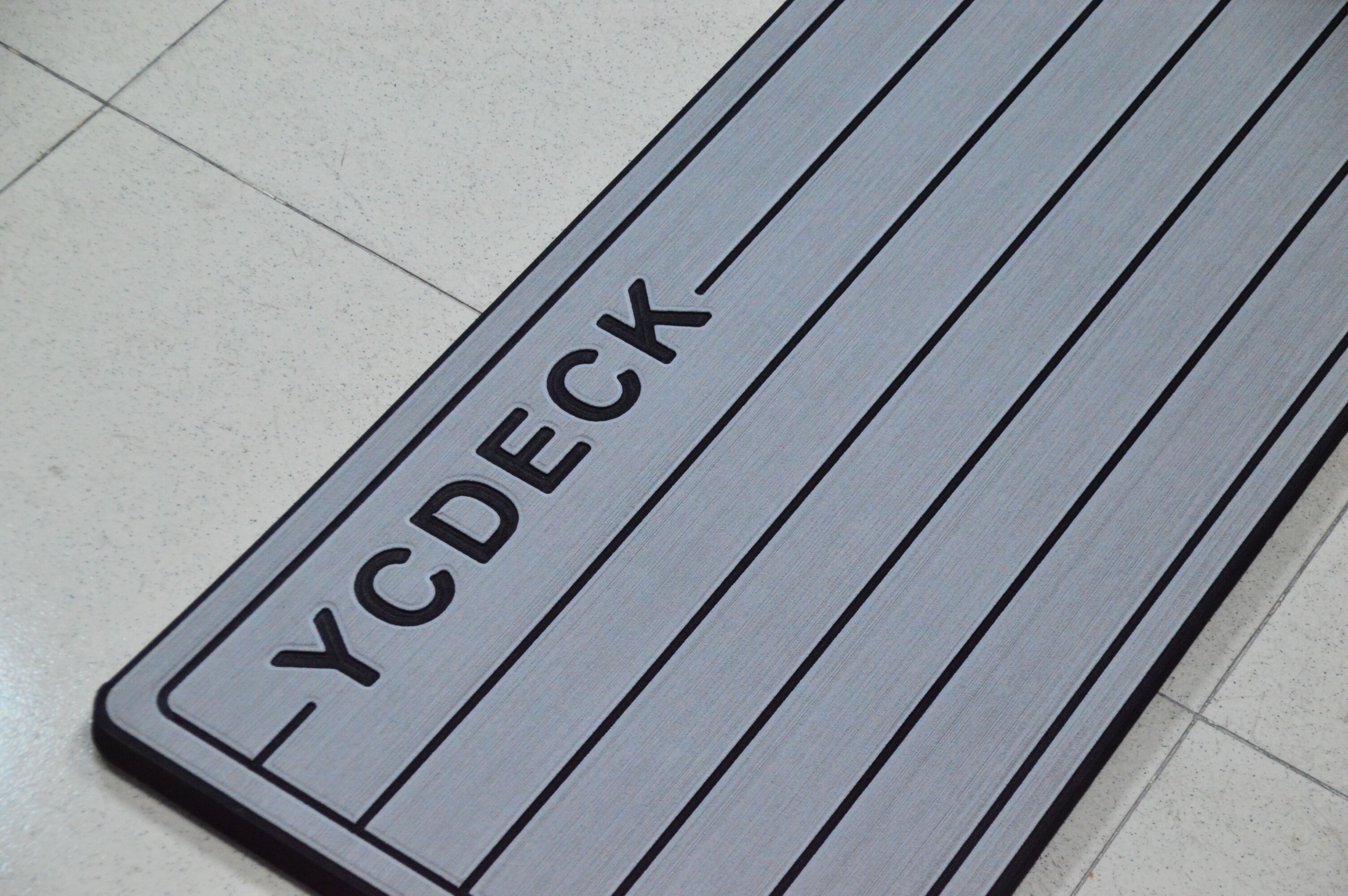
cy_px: 448
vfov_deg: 14.7
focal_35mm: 93
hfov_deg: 21.9
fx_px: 3479
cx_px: 674
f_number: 5
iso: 2200
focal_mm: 62
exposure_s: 1/100
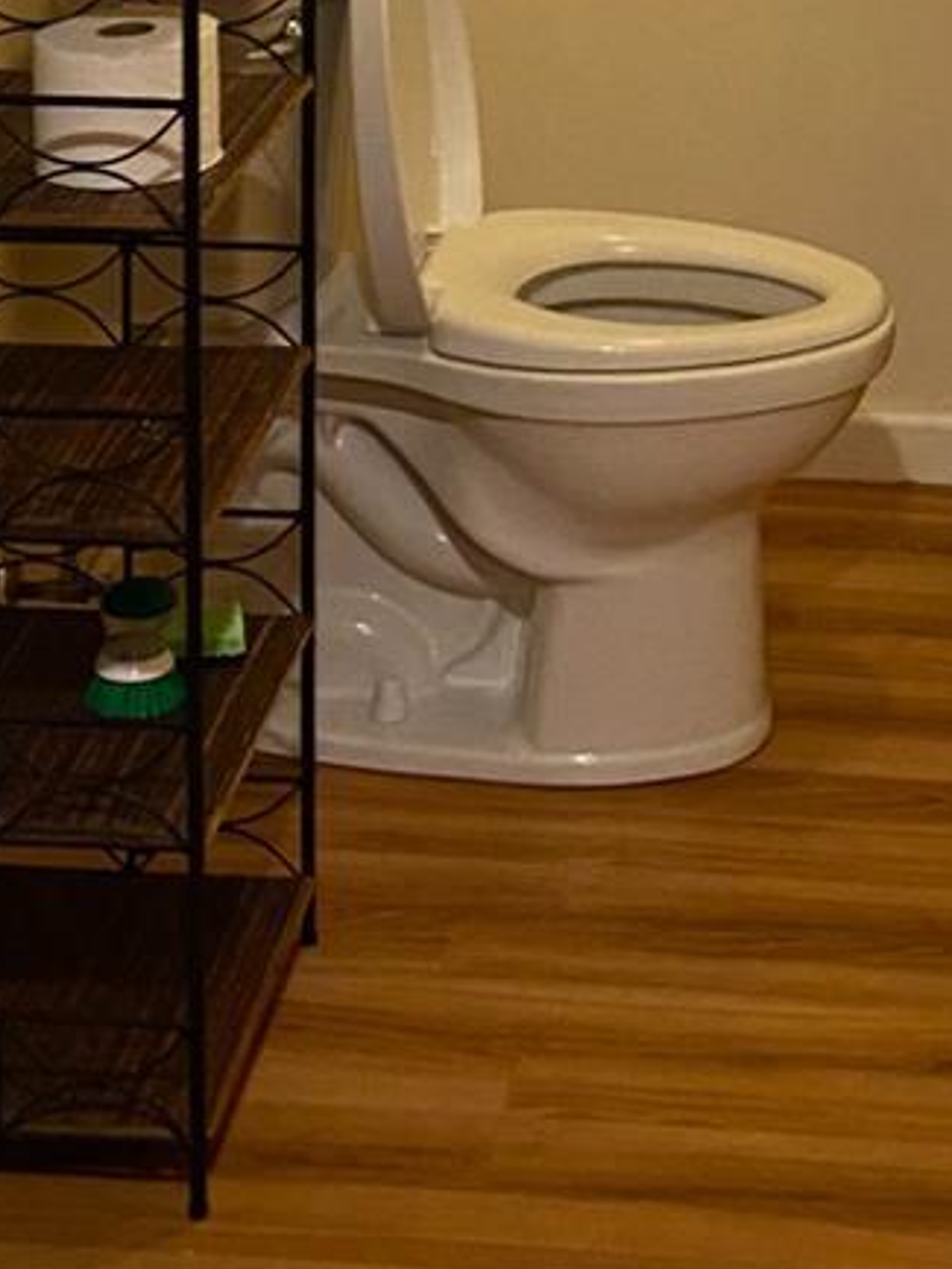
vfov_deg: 19.9
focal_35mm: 90
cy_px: -410
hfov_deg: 16.2
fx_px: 3299
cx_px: 833
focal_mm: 4.25
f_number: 1.8
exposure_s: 1/60
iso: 320
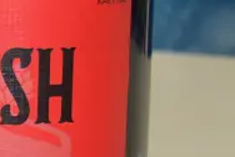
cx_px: -205
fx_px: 1706
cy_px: 207
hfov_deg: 7.6
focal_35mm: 261
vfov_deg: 5.3
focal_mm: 32
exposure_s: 1/60
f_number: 4.5
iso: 400
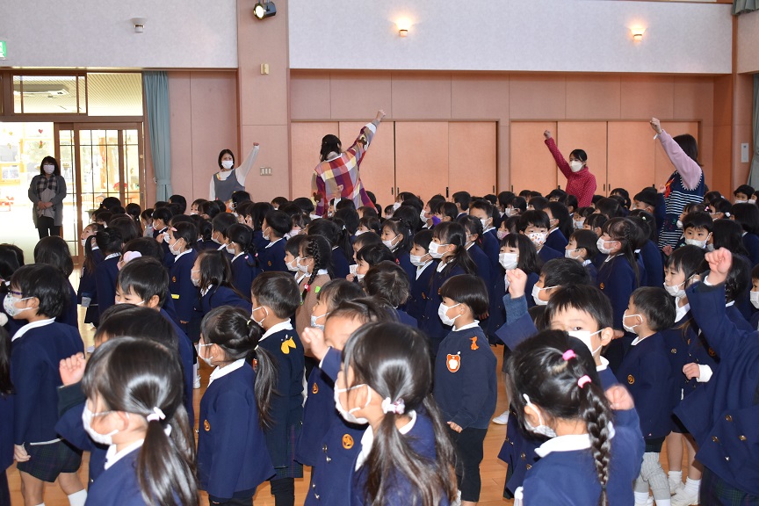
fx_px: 949
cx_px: 380
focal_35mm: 45
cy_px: 253
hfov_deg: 43.6
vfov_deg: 29.9
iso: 800
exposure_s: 1/100
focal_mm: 30
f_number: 5
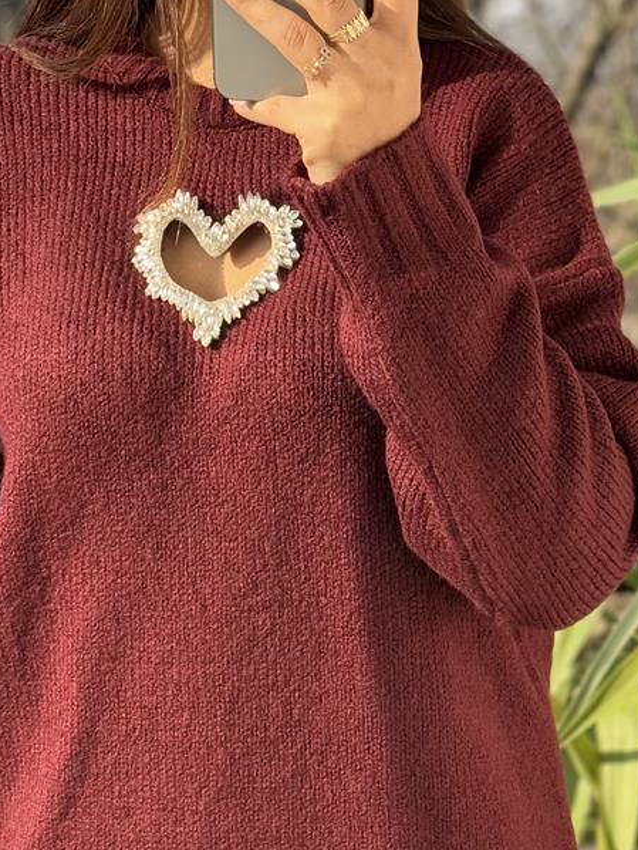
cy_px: 423
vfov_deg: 18.4
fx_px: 2628
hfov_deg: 13.8
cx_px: 288
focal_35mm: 107
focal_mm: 6.76
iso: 64
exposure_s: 1/544
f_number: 1.78
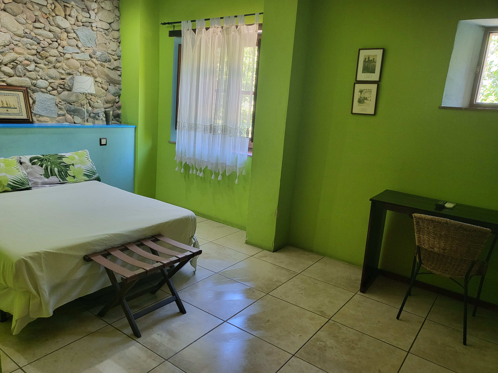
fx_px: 374
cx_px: 249
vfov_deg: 53.1
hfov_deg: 67.3
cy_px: 186
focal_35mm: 26
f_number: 1.8
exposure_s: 1/50
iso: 250
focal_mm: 4.25
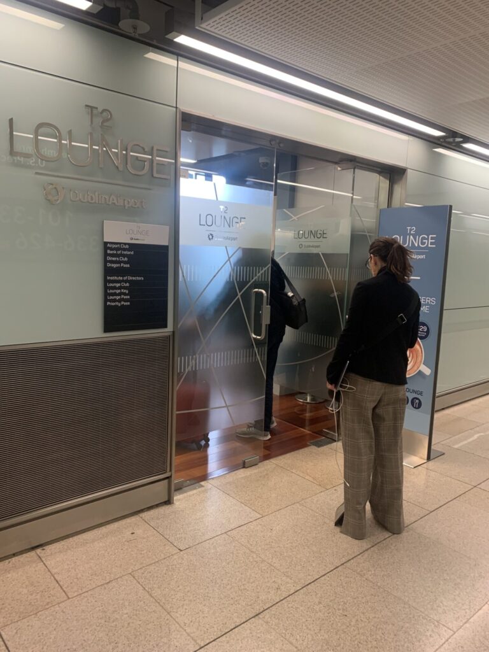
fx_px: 490
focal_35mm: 26
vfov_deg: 67.3
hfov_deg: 53.1
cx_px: 244
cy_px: 326
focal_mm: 4.25
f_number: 1.8
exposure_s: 1/50
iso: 200
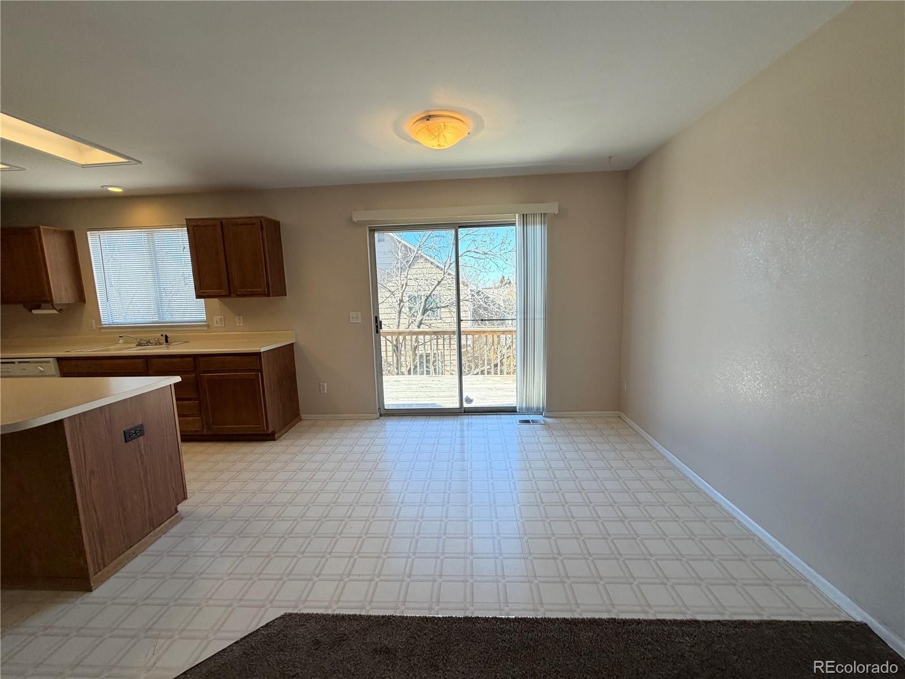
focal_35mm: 14
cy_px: 340
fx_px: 366
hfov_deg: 102.1
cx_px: 452
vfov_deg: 85.7
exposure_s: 1/121
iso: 64
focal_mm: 2.22
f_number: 2.2
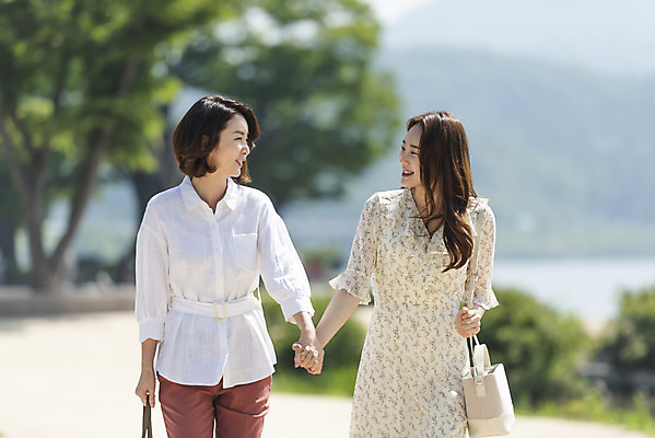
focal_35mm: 200
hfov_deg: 10.3
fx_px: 3640
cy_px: 219
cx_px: 328
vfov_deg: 6.9
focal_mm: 200
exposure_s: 1/2000
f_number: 2.8
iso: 100
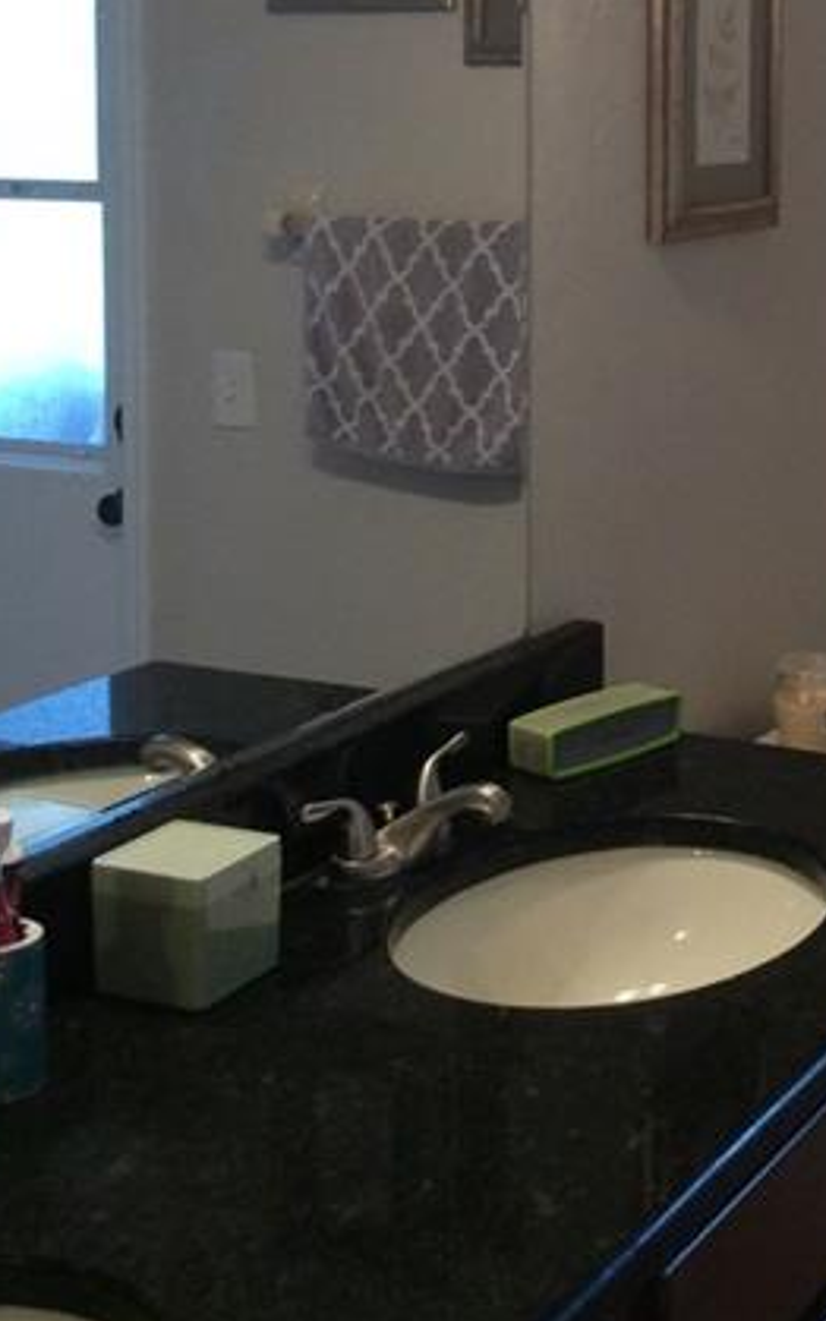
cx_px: 862
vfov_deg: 32.1
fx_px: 2232
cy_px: 271
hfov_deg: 20.2
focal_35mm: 62
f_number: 2.4
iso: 125
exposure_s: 1/24
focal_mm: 3.3
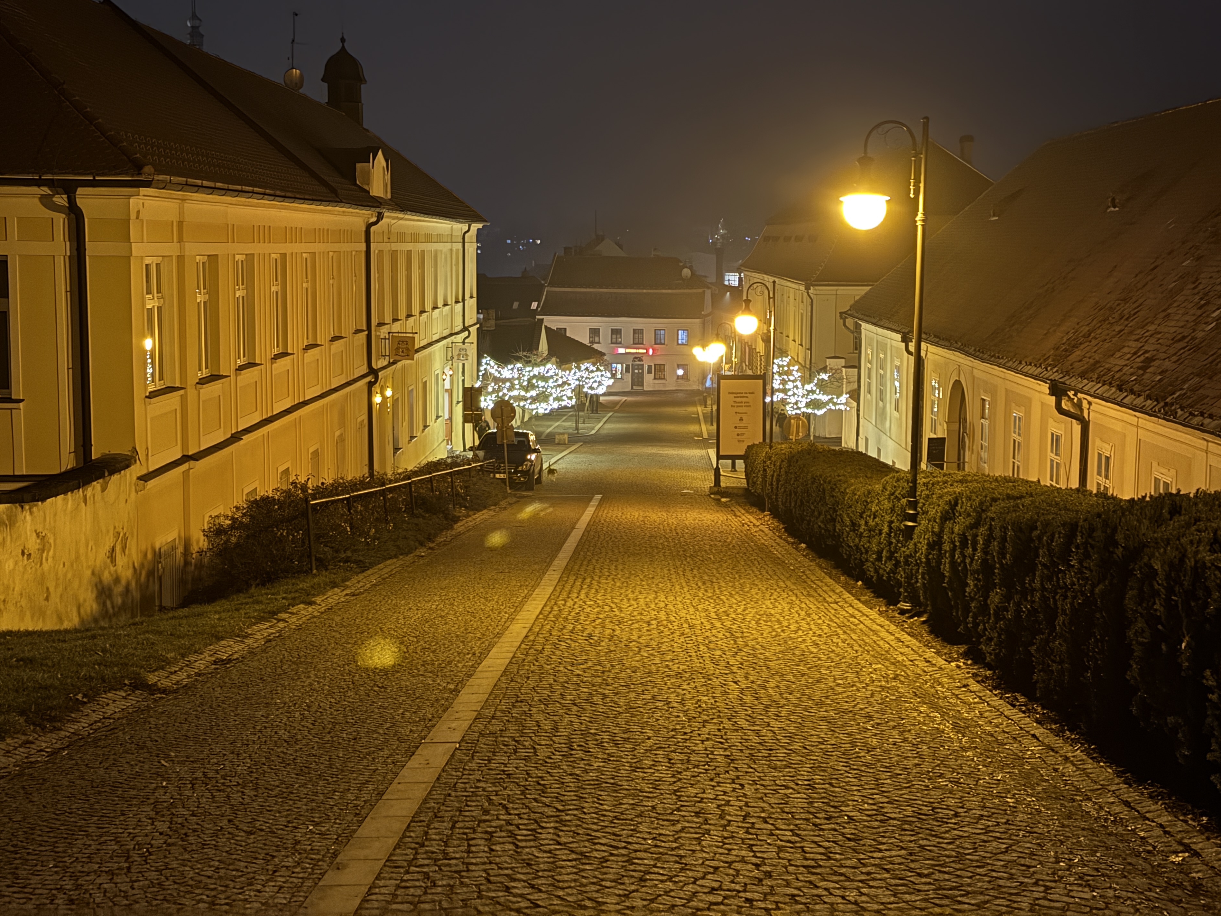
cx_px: 619
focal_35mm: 51
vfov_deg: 28.6
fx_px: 1799
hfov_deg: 37.5
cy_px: 430
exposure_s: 1/9
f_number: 1.78
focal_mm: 6.76
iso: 500
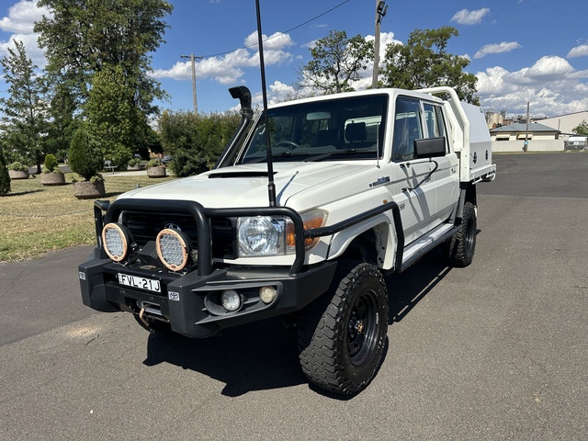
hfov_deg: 71.6
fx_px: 408
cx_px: 294
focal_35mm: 24
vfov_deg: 56.8
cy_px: 220
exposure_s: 1/5848
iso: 80
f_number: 1.78
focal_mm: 6.86
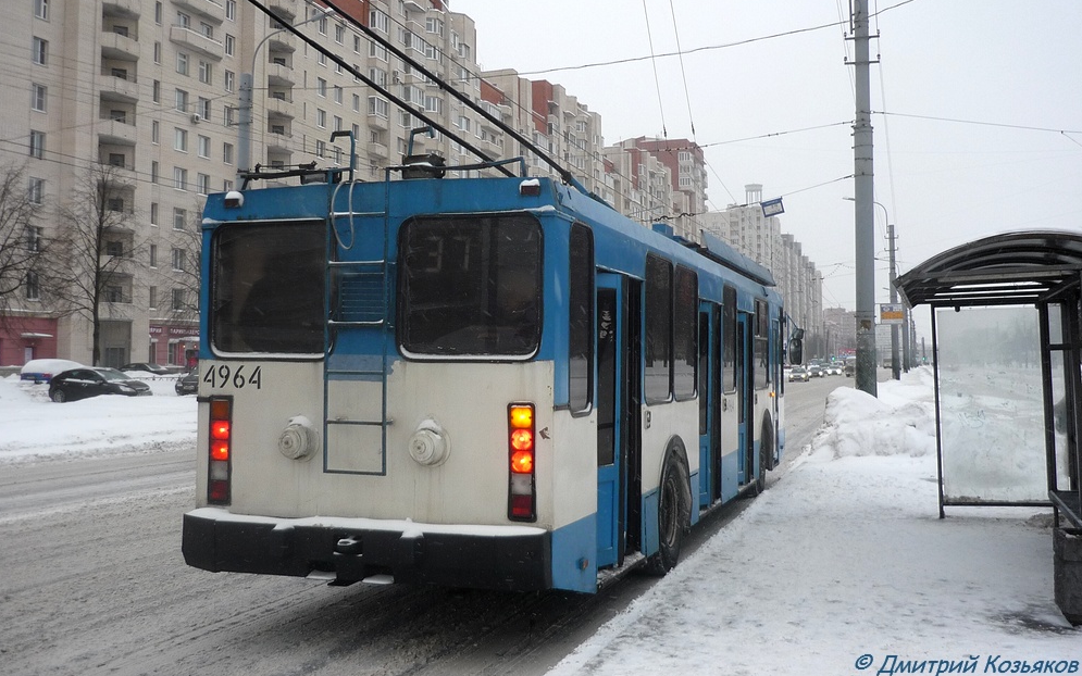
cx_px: 550
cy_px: 264
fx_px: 1062
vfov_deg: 35.2
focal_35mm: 36
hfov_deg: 54.0
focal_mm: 5.5
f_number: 2.8
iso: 100
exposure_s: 1/250
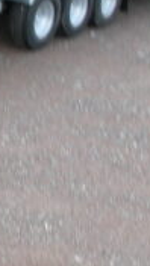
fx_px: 891
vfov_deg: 16.9
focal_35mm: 126
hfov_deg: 9.2
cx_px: -126
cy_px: 65
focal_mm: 8.9
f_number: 4
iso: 100
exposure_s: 1/99.4
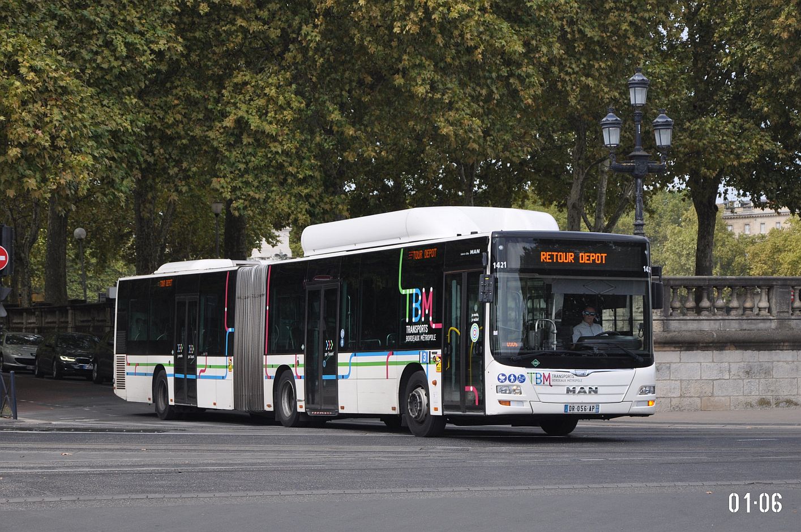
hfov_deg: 20.6
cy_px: 266
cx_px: 400
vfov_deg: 13.8
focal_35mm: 99
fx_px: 2200
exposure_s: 1/1000
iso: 400
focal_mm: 66
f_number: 5.3
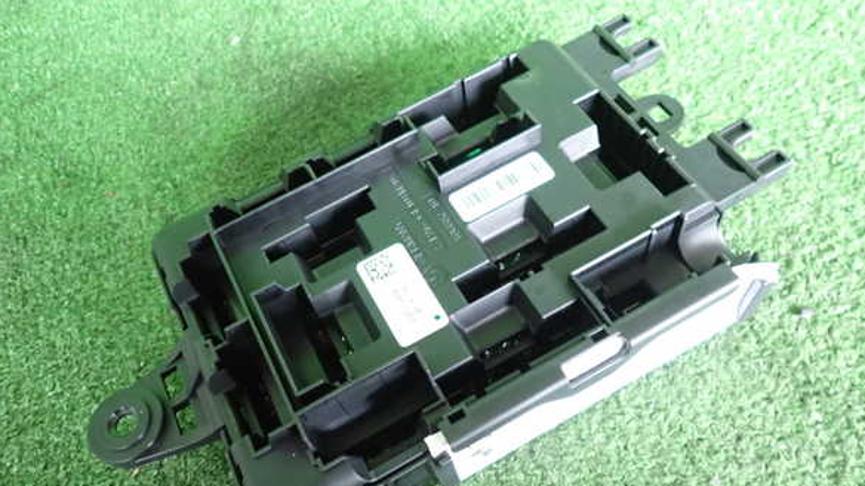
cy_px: 296
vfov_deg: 41.2
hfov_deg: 67.9
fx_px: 642
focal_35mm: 28
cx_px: 431
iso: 640
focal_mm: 4.5
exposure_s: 1/30
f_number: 2
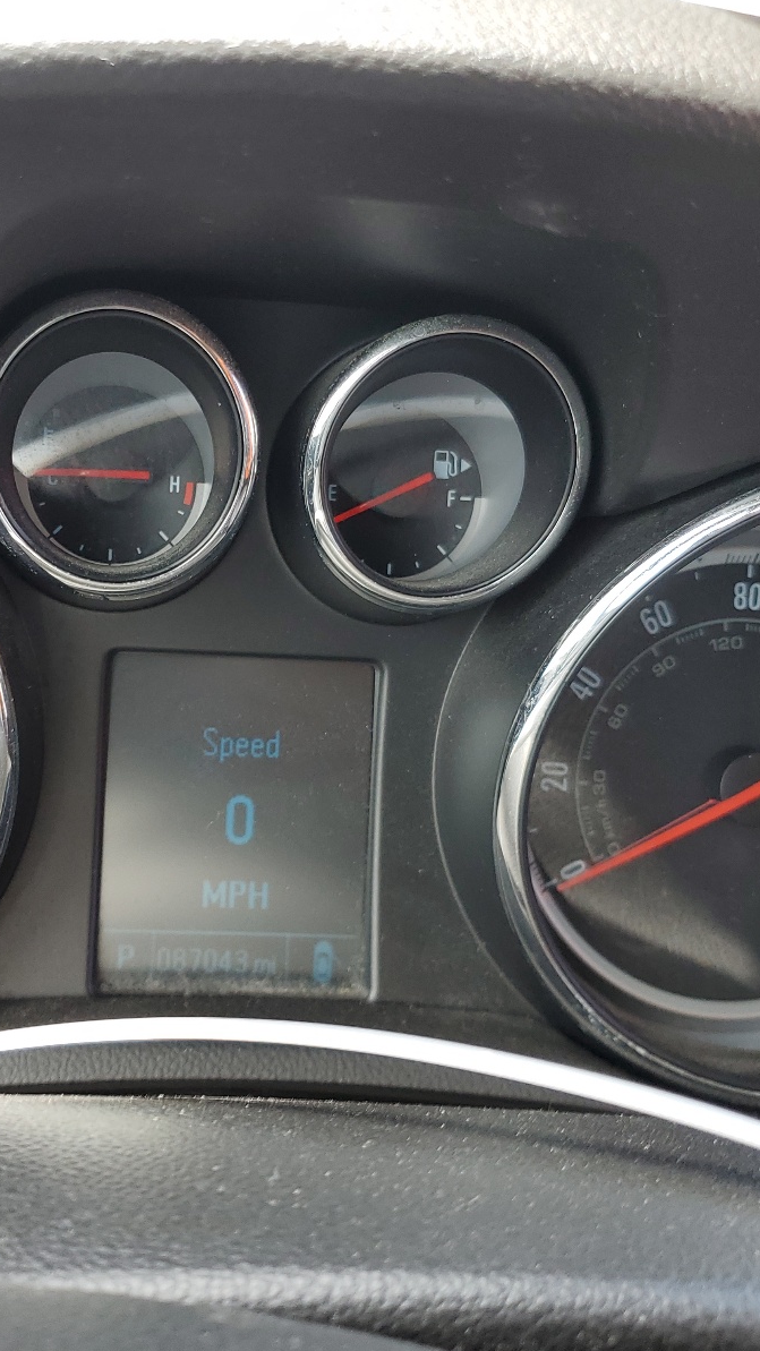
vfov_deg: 52.8
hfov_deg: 30.9
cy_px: 676
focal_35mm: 38
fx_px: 1361
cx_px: 241
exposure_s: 1/156
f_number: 1.5
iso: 50
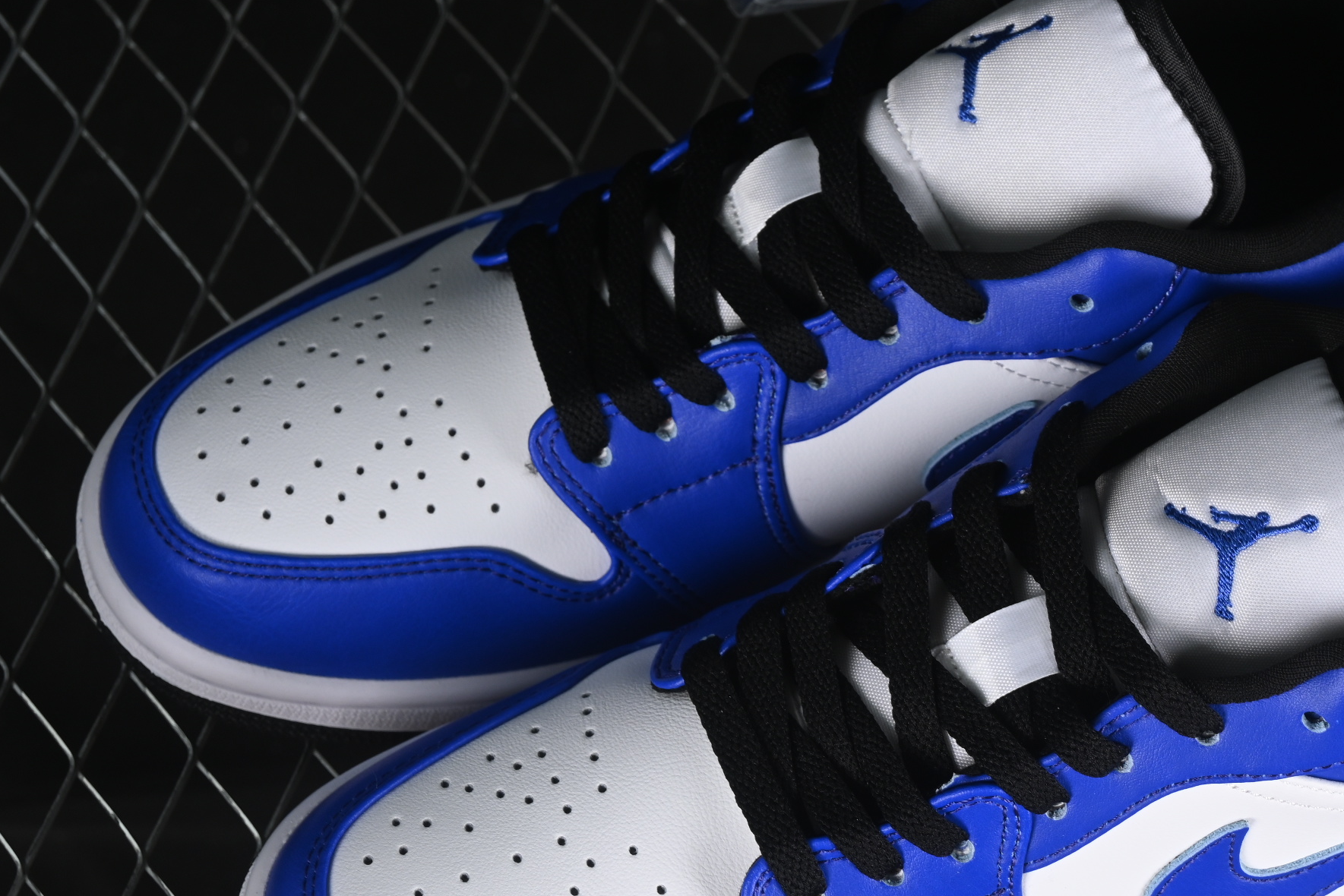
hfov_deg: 17.3
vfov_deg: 11.6
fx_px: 4406
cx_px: 906
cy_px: 574
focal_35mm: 118
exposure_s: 1/60
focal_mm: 50
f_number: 7.1
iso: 160
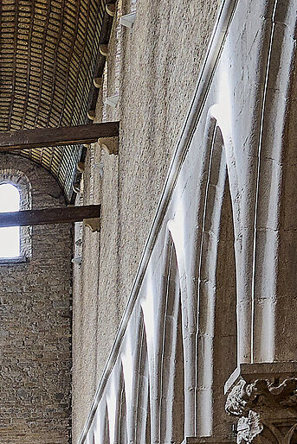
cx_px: -491
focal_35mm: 140
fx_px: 1731
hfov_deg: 8.6
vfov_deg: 13.8
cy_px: 645
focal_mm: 30
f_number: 8
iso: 720
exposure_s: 1/30
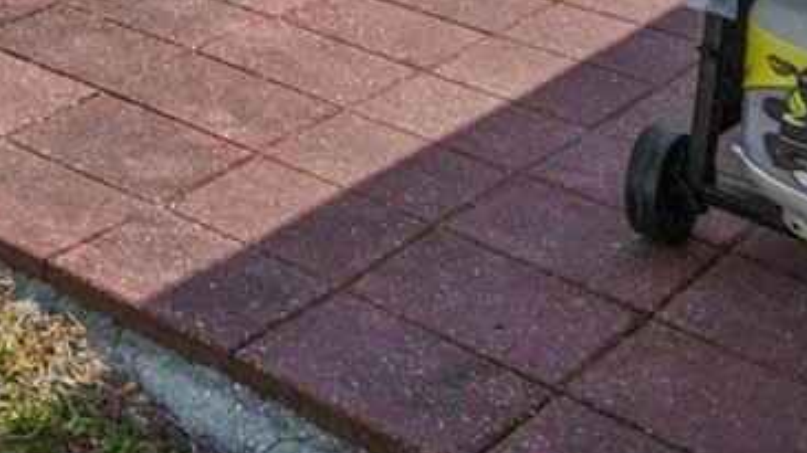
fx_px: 1668
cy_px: -667
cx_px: -551
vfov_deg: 12.1
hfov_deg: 20.9
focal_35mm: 78
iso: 250
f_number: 9
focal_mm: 17
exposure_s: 1/1250
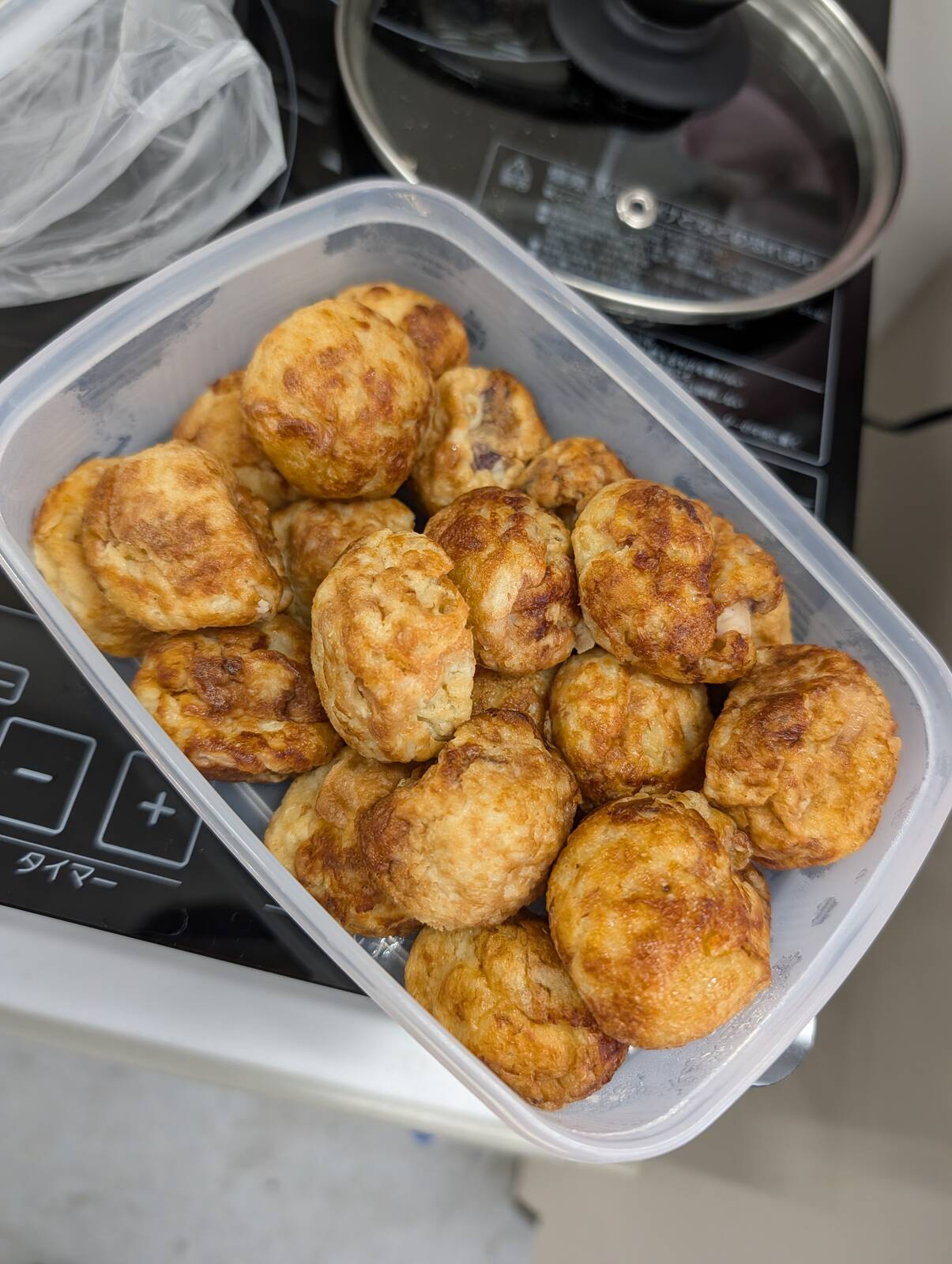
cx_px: 476
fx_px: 878
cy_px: 632
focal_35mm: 24
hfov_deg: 56.9
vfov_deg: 71.5
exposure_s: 1/96.4
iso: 204
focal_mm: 6.9
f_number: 1.68
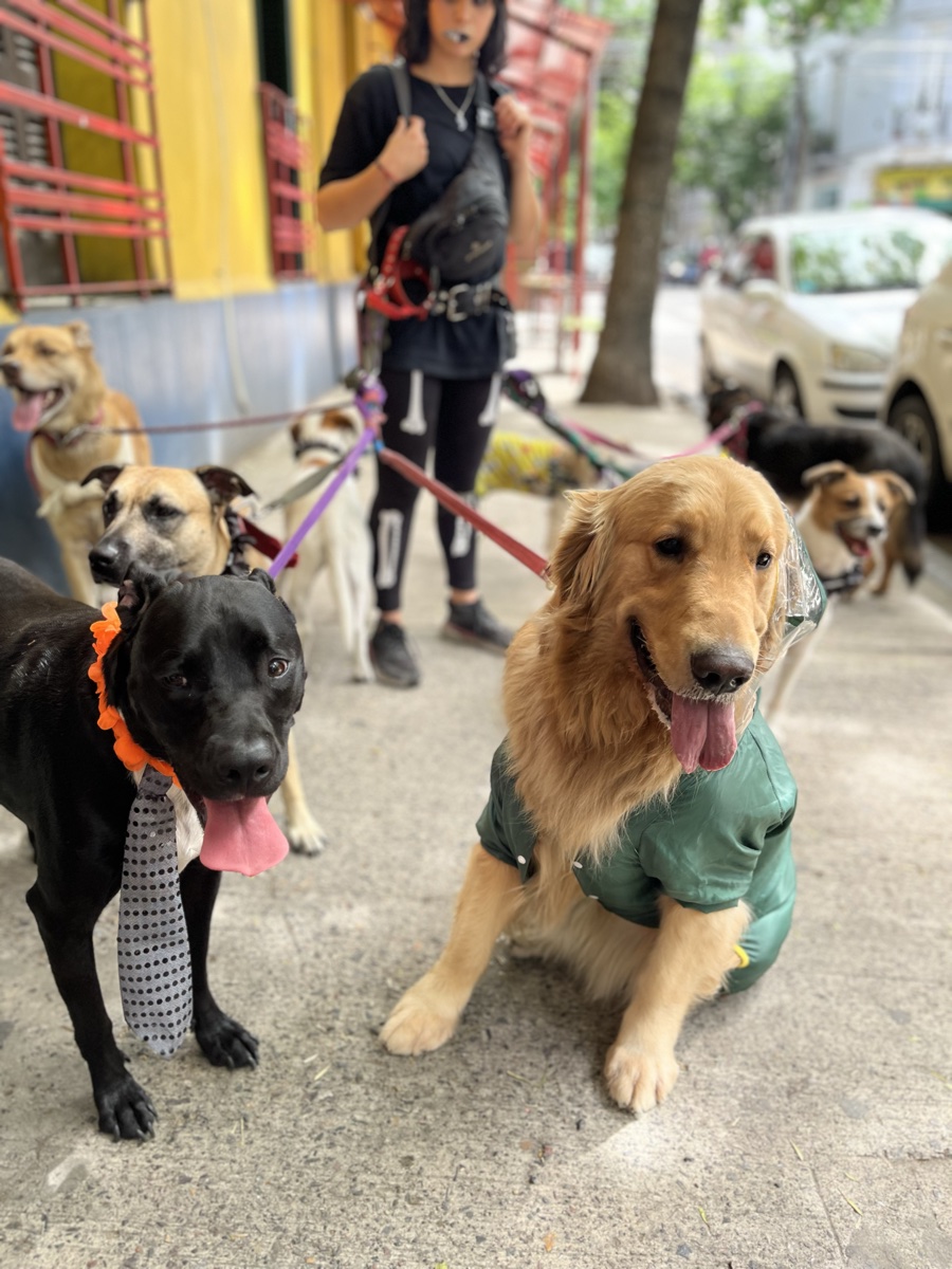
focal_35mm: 26
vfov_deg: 67.3
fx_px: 953
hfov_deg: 53.1
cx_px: 476
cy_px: 634
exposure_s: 1/235
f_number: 1.6
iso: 40
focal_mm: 5.1
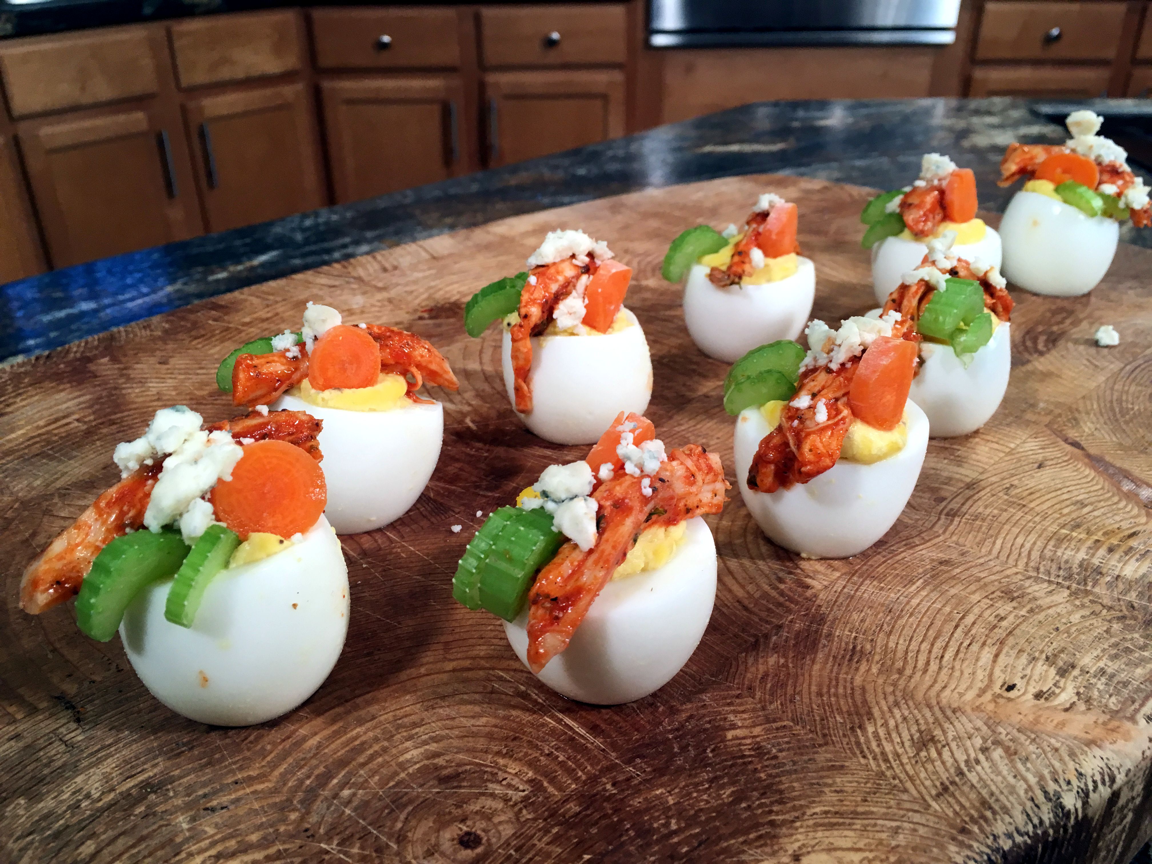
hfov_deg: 61.7
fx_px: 965
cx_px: 576
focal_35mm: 29
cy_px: 432
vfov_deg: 48.2
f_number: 2.2
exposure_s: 1/30
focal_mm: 4.15
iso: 32
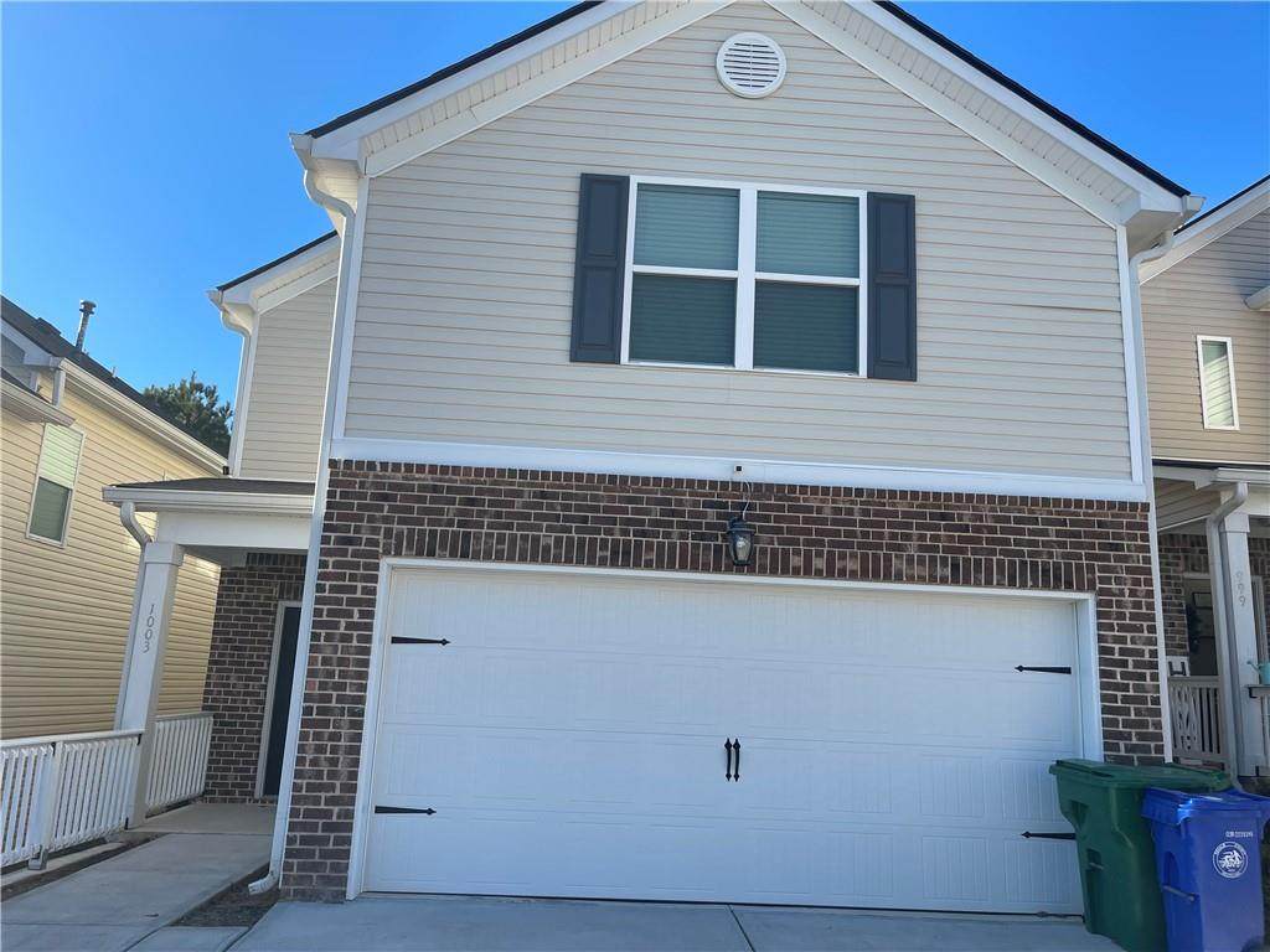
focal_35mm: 25
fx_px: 917
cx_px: 635
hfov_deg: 69.4
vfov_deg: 54.9
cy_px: 476
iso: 32
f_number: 1.6
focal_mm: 5.1
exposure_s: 1/1912
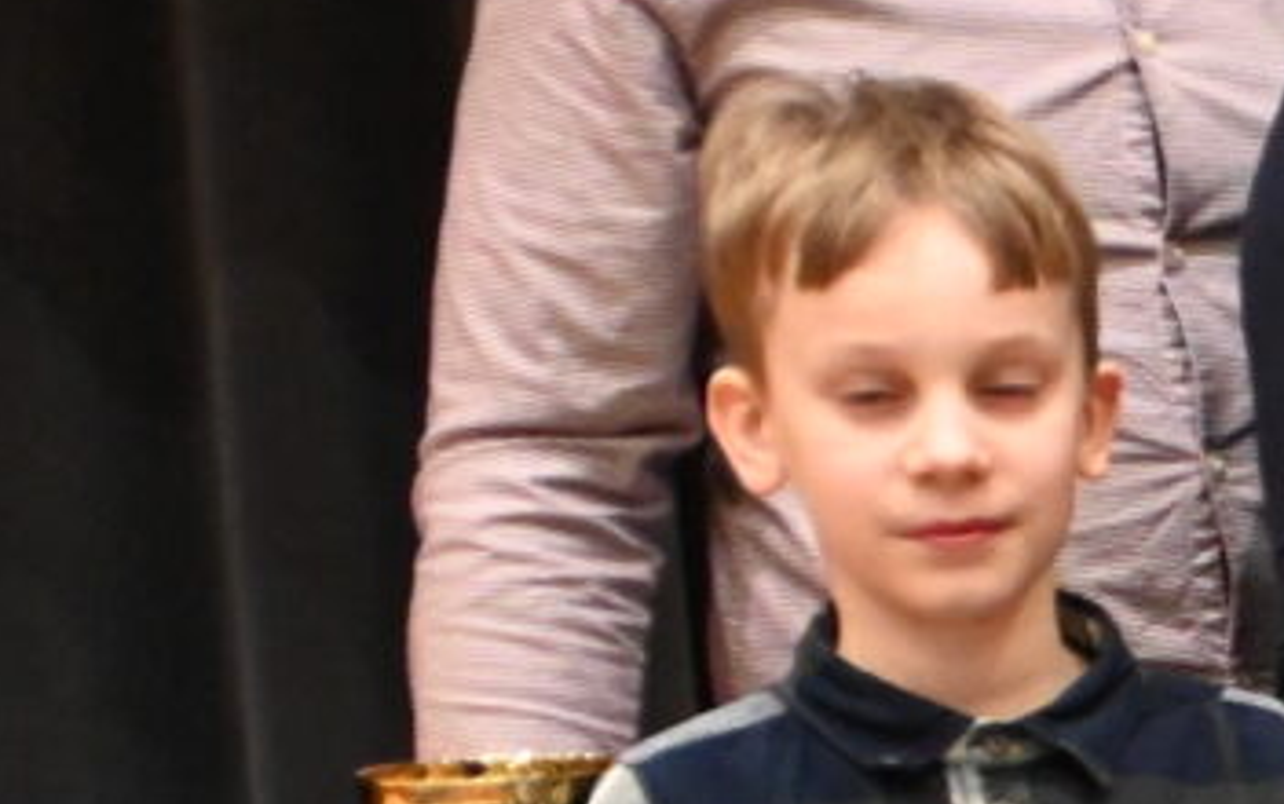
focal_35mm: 205
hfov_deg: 8.7
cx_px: 3717
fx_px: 7178
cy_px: 1328
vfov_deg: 6.3
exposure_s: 1/80
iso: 3200
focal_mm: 23
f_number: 2.8
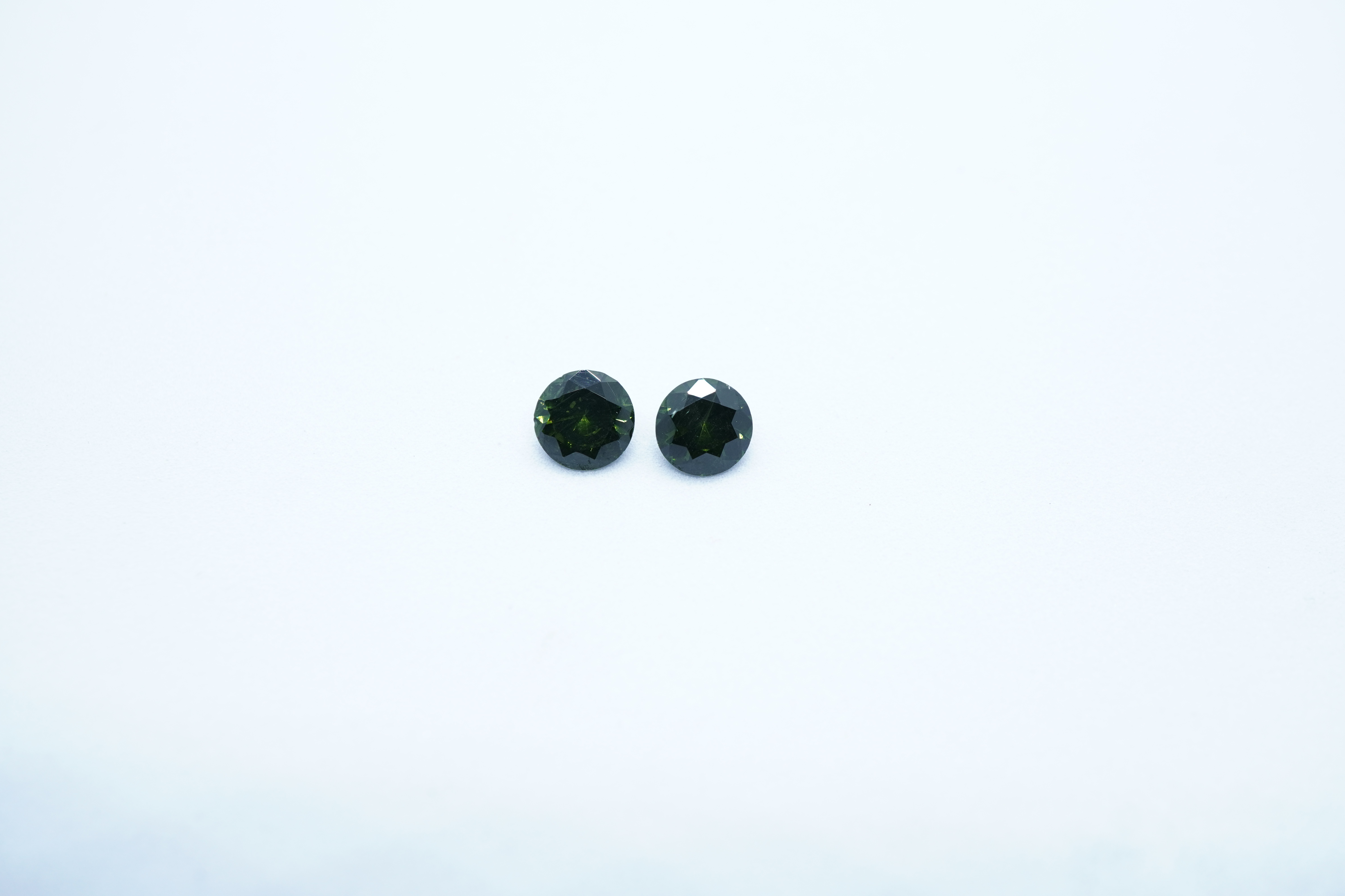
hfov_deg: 43.6
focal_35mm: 45
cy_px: 448
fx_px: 1681
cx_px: 672
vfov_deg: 29.9
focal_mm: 30
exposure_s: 1/80
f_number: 6.3
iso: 640
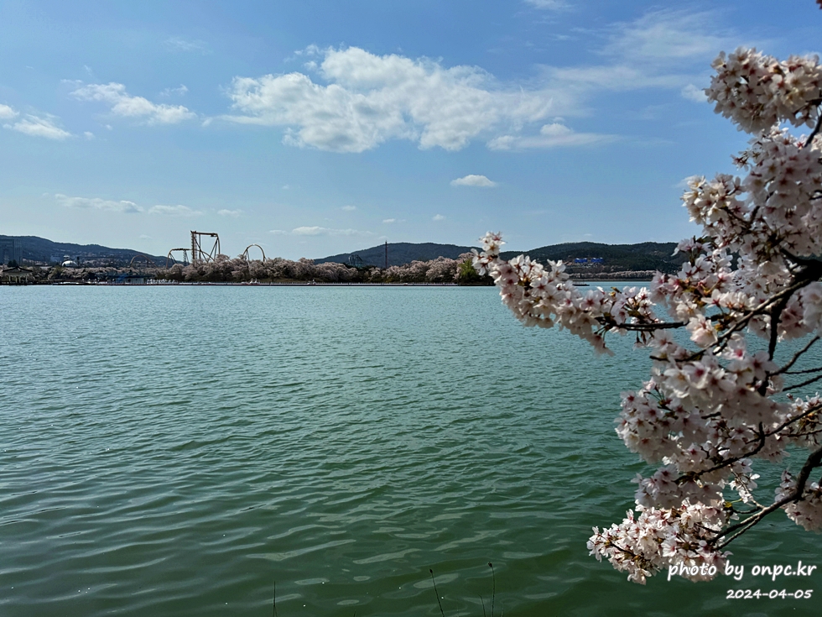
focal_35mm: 24
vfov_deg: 56.8
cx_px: 411
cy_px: 308
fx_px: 570
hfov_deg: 71.6
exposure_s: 1/15152
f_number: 1.78
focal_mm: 6.76
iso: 80
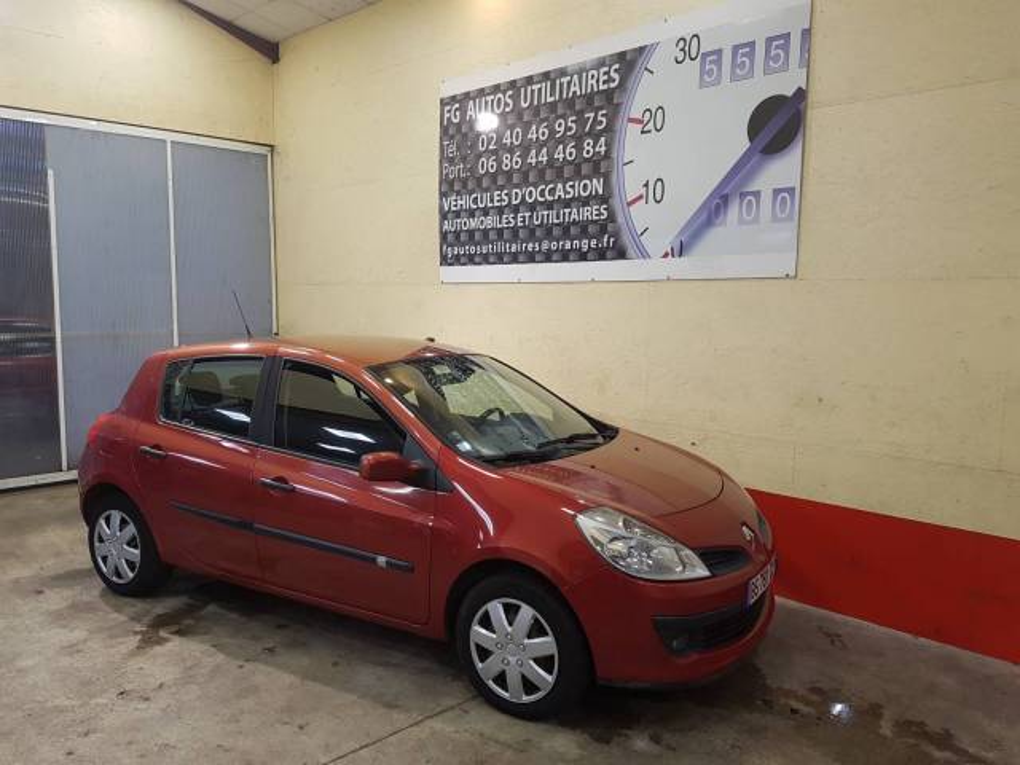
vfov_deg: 53.1
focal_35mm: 26
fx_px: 766
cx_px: 510
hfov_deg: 67.3
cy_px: 382
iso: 125
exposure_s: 1/50
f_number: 1.7
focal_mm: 4.2
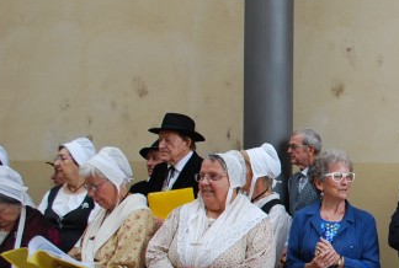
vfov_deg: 18.5
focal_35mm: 74
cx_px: 483
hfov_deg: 24.6
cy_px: 175
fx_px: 822
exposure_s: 1/100
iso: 200
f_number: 5
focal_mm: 20
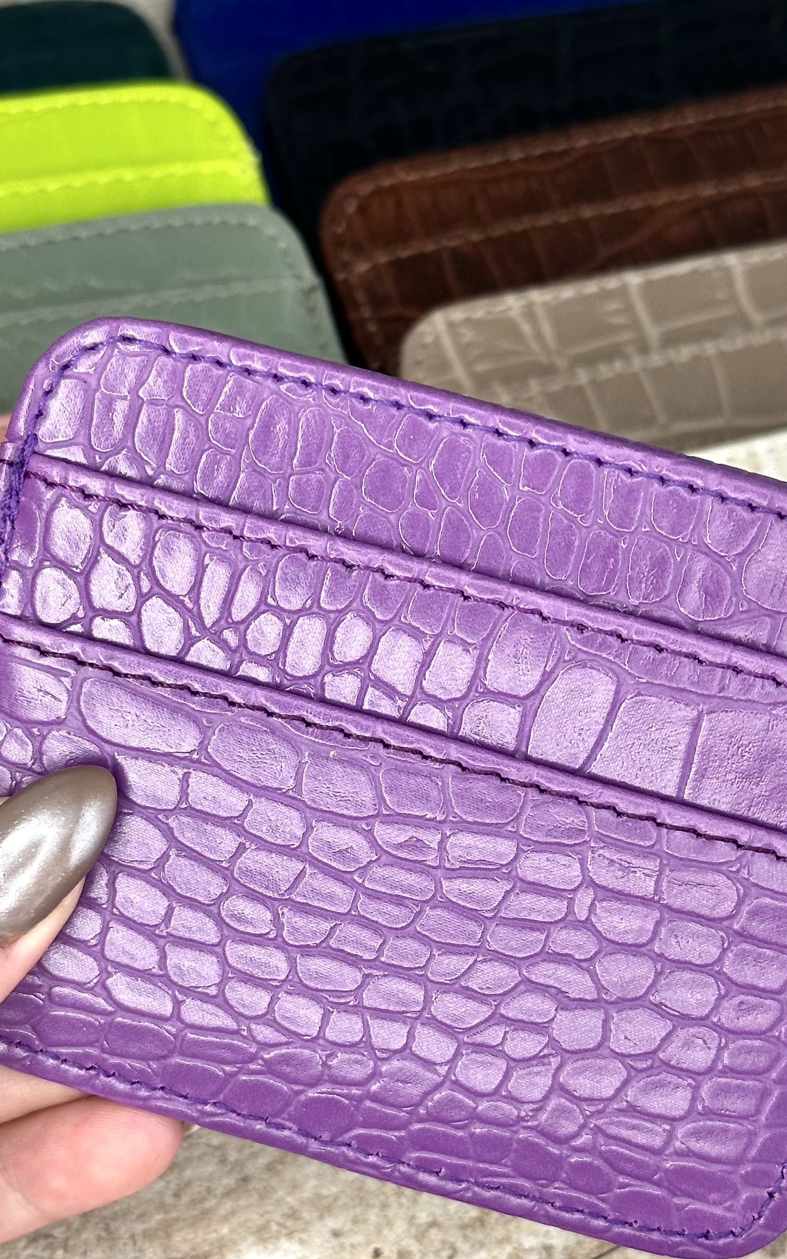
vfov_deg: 28.2
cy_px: 756
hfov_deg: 17.8
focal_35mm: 73
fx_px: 2505
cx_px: 363
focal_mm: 6.86
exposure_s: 1/50
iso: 64
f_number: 1.78
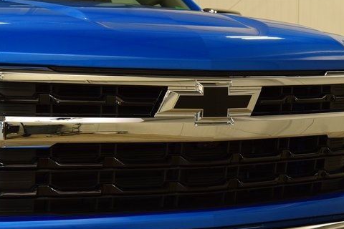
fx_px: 879
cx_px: 181
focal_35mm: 92
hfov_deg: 22.1
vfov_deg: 14.8
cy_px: 145
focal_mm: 46
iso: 1600
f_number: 8
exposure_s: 1/60
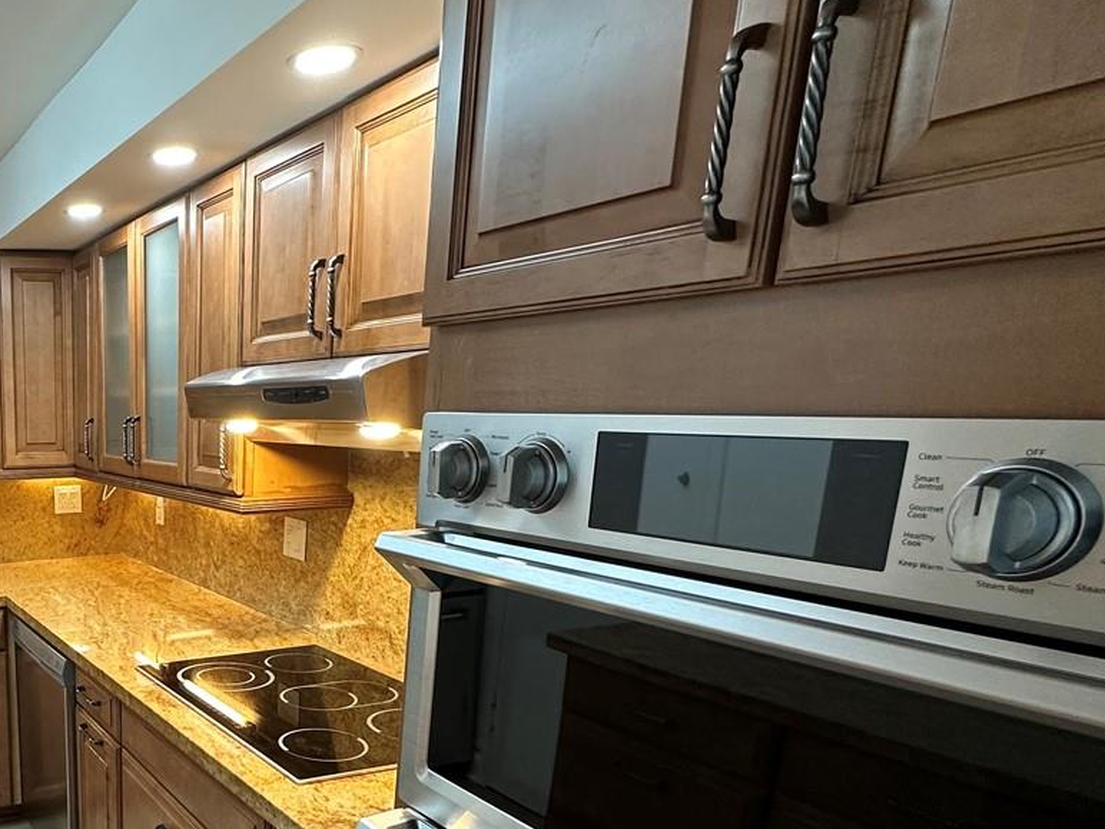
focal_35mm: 29
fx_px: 926
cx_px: 73
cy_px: 646
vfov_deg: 46.1
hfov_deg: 52.6
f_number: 2.2
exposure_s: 1/60
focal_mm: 2.22
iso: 200
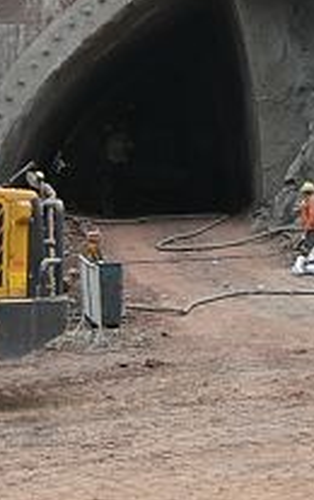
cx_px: 348
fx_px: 1692
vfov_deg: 16.2
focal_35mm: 124
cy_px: -91
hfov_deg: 10.5
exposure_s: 1/250
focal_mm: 14
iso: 400
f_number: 6.3
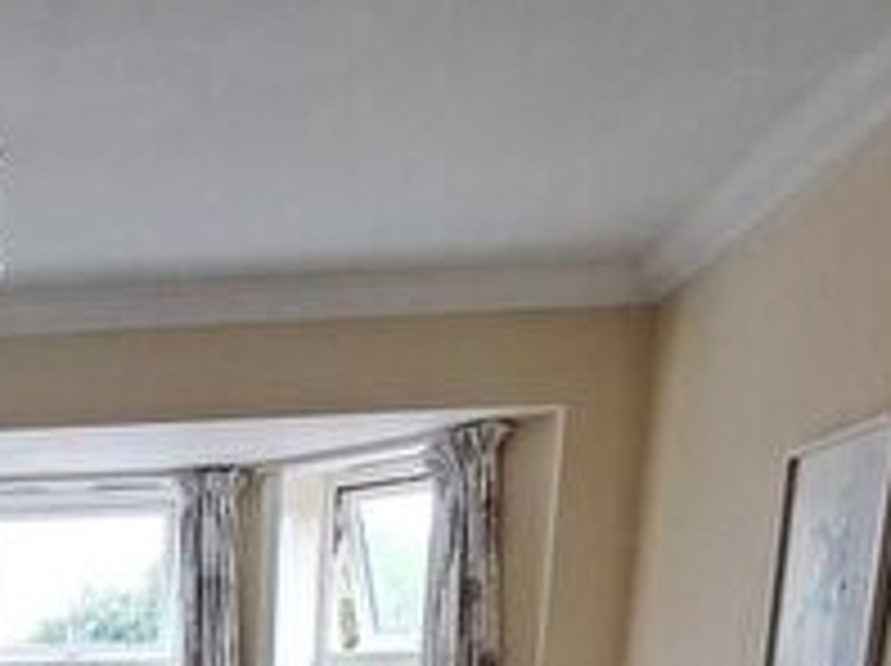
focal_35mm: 46
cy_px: 1015
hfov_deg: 37.1
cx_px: 4
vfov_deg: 24.2
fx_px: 1183
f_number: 2.2
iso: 80
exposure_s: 1/50
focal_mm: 1.74
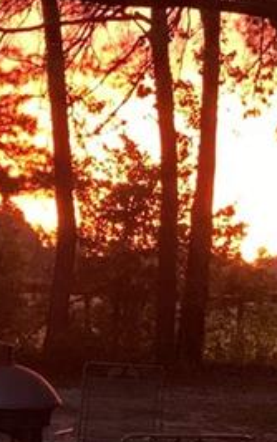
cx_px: 85
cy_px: 214
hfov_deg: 10.6
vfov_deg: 16.8
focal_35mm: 124
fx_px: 1497
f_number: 1.8
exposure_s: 1/30
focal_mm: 4.25
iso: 640
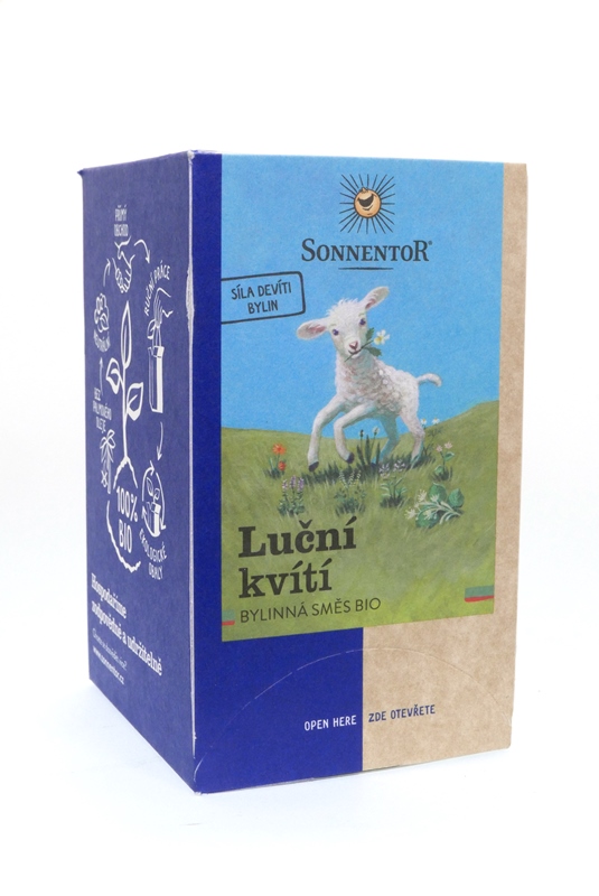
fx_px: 1544
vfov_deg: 32.4
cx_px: 300
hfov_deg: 22.0
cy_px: 448
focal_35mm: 62
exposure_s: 1/40
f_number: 16
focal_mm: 28.2
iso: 800
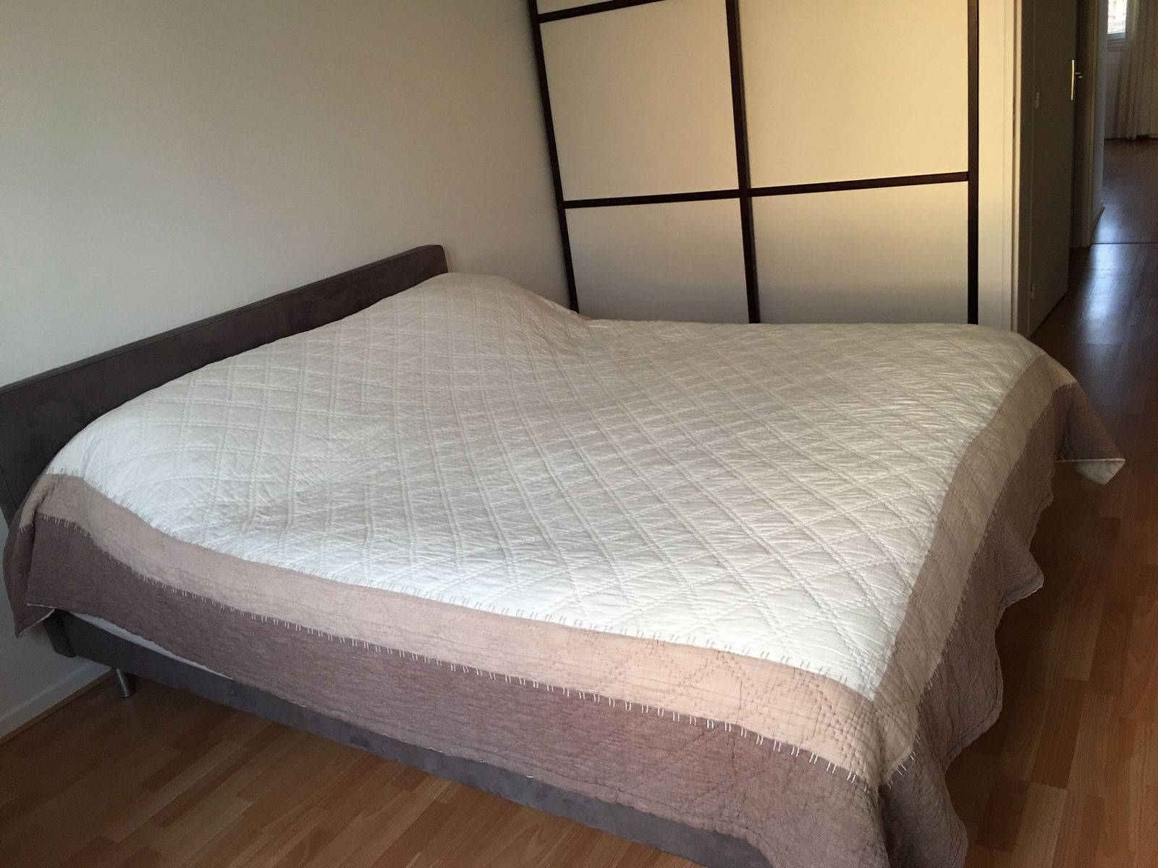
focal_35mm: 29
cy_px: 434
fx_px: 970
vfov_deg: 48.2
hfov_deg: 61.7
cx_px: 579
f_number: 2.2
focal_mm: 4.15
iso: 100
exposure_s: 1/17
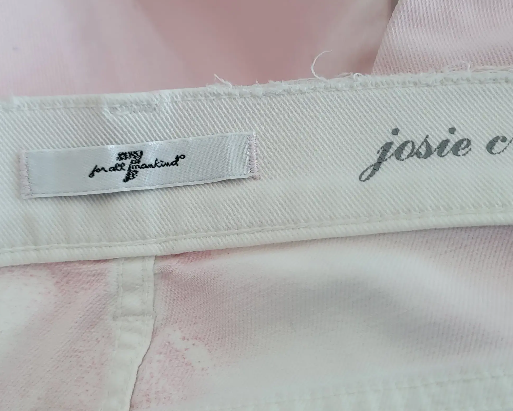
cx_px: 258
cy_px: 197
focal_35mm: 48
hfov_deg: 38.8
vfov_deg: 31.5
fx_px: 729
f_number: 1.8
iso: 500
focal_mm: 6.7
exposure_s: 1/60
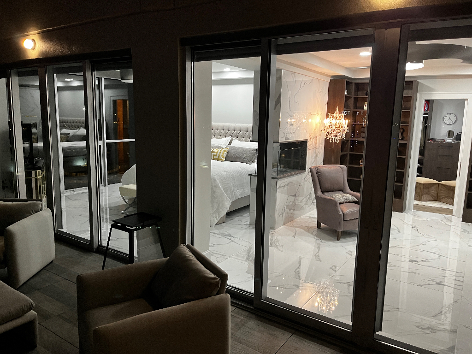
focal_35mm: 26
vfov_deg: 53.1
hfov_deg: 67.3
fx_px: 355
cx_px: 236
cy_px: 177
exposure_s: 1/60
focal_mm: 5.1
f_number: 1.6
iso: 320
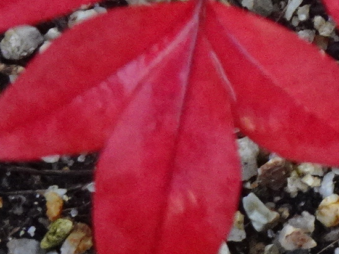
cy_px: -305
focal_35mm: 613
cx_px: 716
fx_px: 6001
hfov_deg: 3.2
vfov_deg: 2.4
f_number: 5.6
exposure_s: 1/160
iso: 640
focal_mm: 20.59
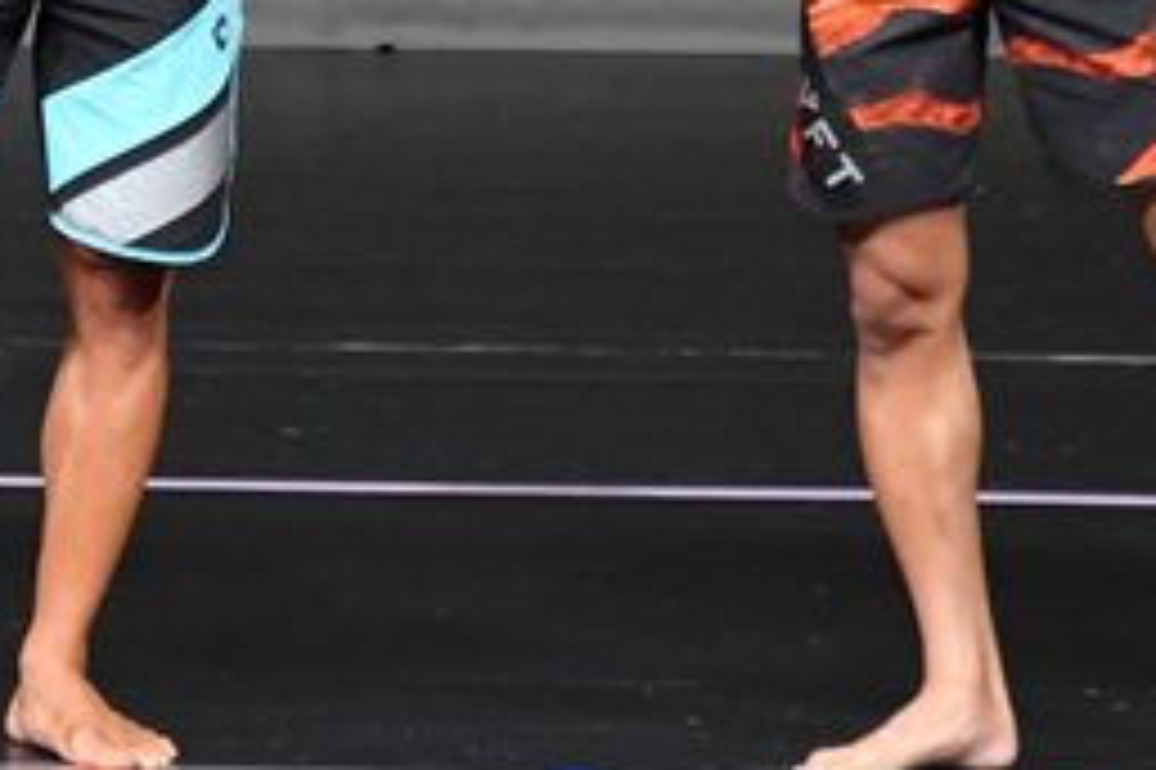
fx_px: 30453
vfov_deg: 1.4
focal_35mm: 949
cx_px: -232
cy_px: -176
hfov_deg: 2.2
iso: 4000
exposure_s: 1/400
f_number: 5.6
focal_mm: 210
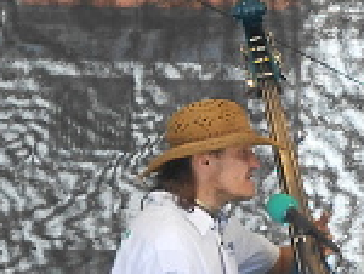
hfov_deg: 6.4
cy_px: 310
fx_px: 3139
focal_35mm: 298
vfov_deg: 5.0
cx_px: 740
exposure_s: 1/80
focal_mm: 10
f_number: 5.2
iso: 80
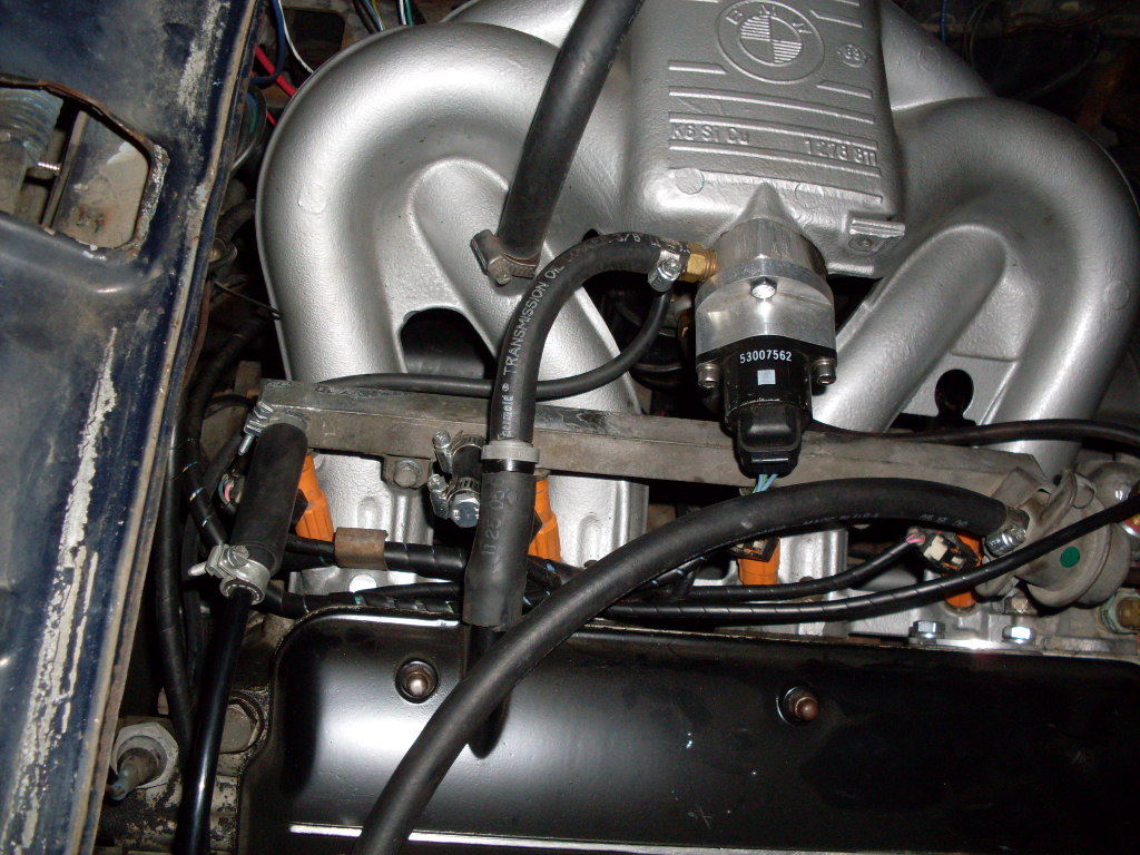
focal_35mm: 38
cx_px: 570
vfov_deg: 37.7
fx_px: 1251
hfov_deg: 49.0
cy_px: 428
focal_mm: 6.3
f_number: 2.8
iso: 100
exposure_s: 1/45
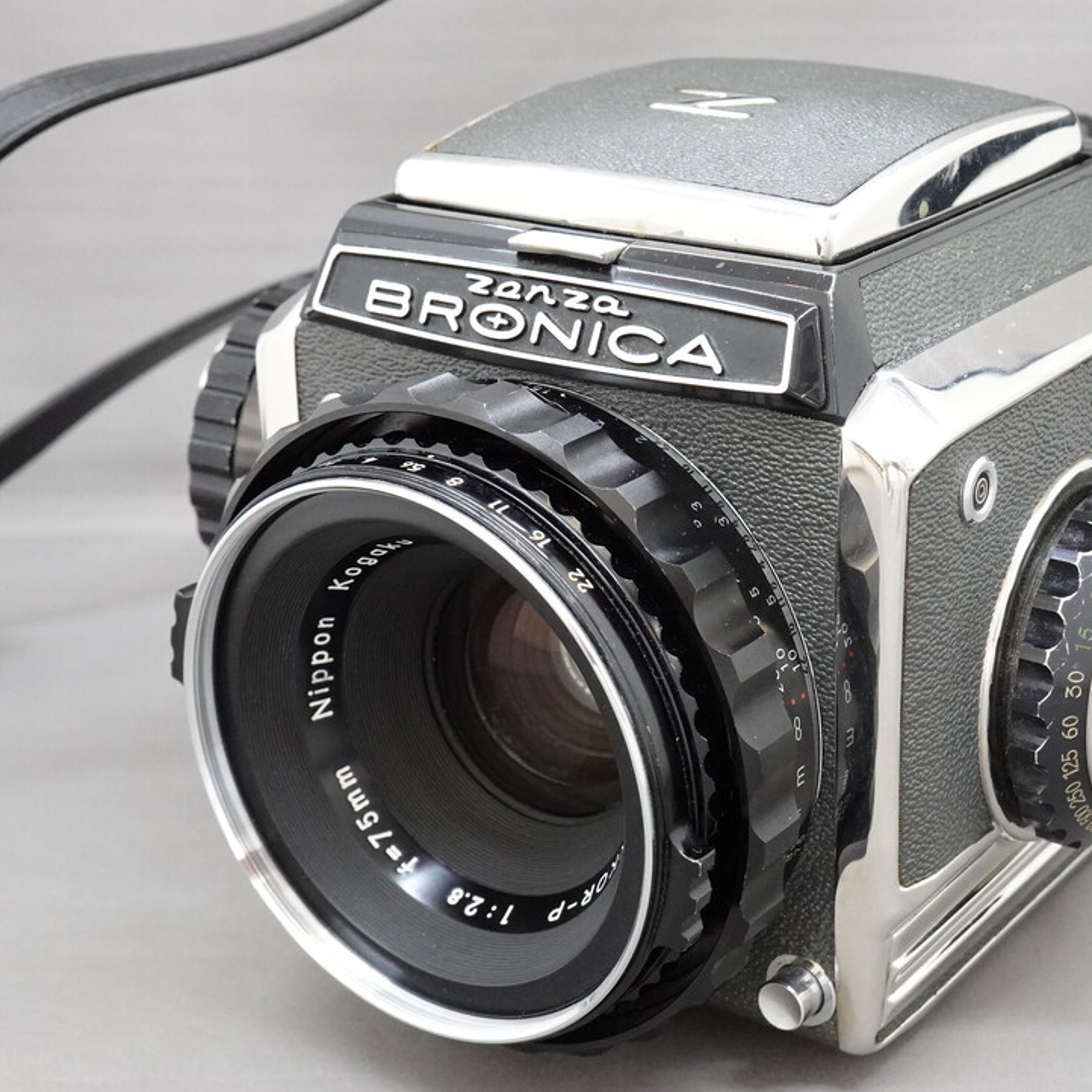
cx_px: 758
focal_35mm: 65
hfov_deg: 26.3
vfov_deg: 26.5
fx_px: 2320
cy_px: 548
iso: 2000
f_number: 5.6
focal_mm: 17.19
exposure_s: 1/50
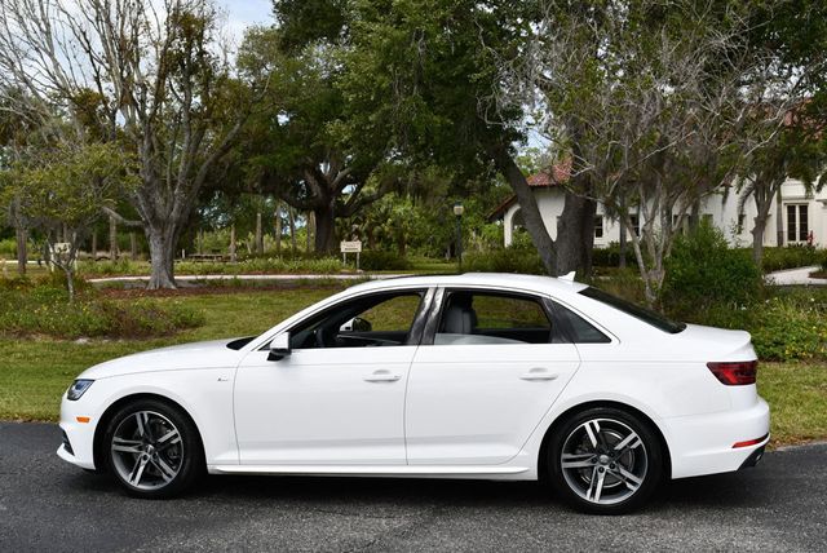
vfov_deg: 28.1
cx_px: 414
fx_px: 1104
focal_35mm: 48
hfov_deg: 41.1
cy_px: 276
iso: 100
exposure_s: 1/250
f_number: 8
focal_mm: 24
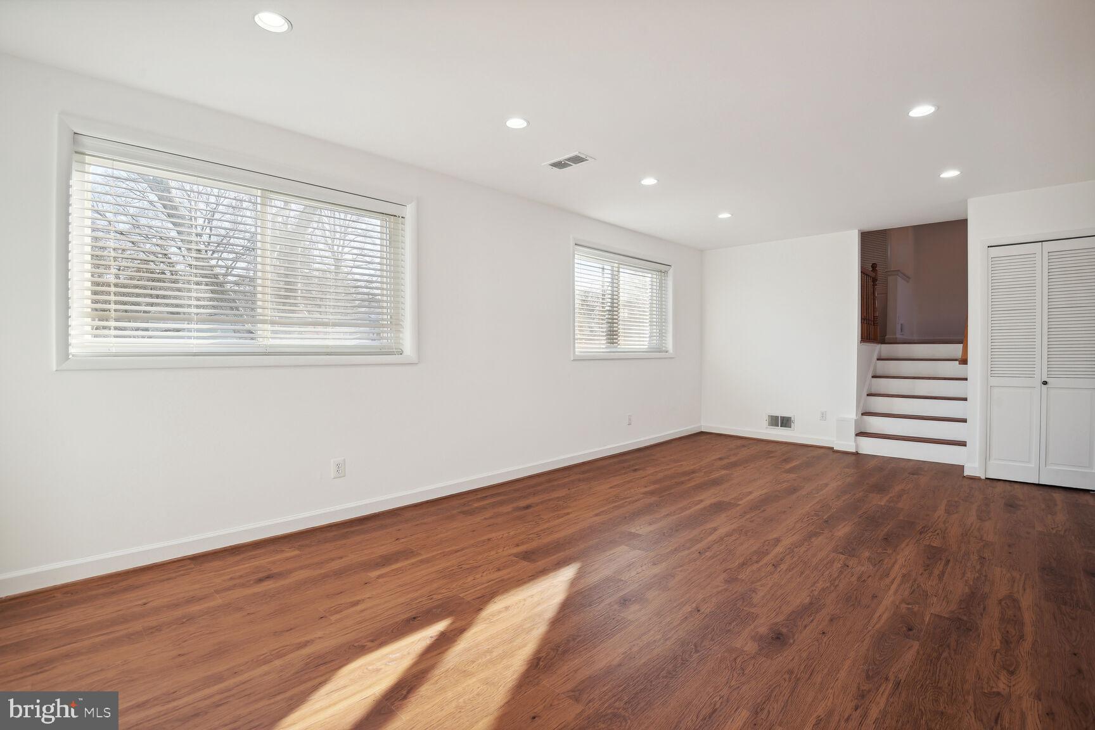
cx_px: 548
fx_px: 487
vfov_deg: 73.7
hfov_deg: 96.7
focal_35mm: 16
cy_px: 365
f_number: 8
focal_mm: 16
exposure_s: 1/40
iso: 400
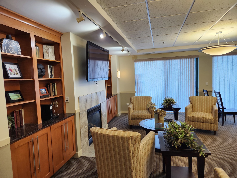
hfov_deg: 73.9
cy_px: 89
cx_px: 118
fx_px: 157
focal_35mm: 23
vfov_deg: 58.9
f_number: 1.8
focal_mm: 5.4
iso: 200
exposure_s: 1/120
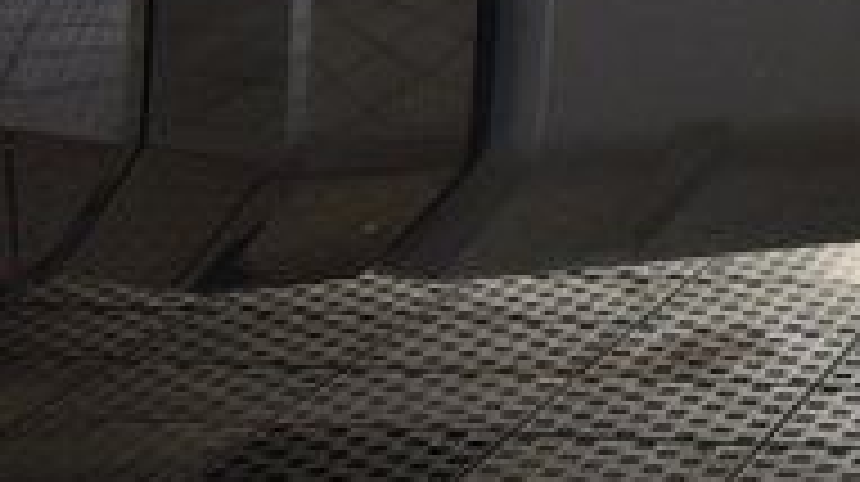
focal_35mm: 190
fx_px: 4328
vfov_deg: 6.3
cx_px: 819
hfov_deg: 11.3
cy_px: -331
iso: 1600
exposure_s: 1/60
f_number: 3.5
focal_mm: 36
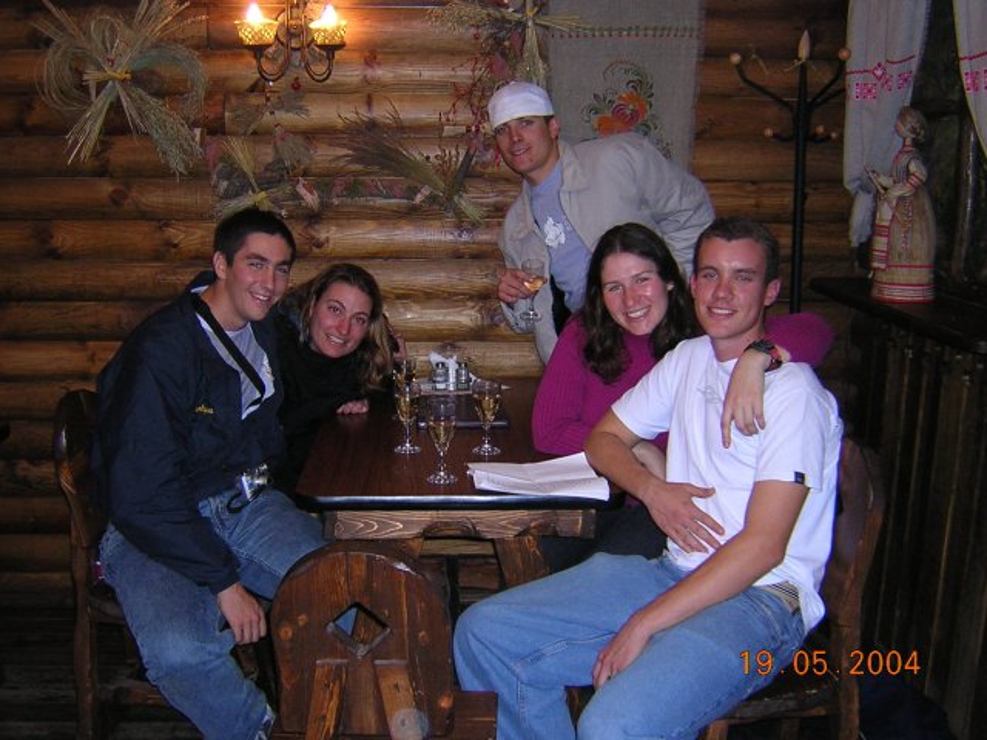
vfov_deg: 39.7
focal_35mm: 36
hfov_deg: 51.4
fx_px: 1026
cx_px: 494
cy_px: 370
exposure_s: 1/60.1
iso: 259
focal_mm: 4.7
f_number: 2.6
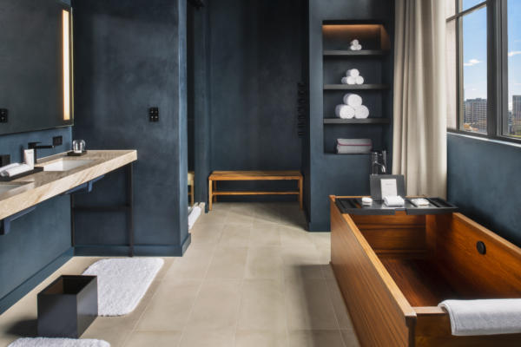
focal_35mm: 24
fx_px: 347
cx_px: 260
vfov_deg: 53.1
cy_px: 174
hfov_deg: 73.7
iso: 31
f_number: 22
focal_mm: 24
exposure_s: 8
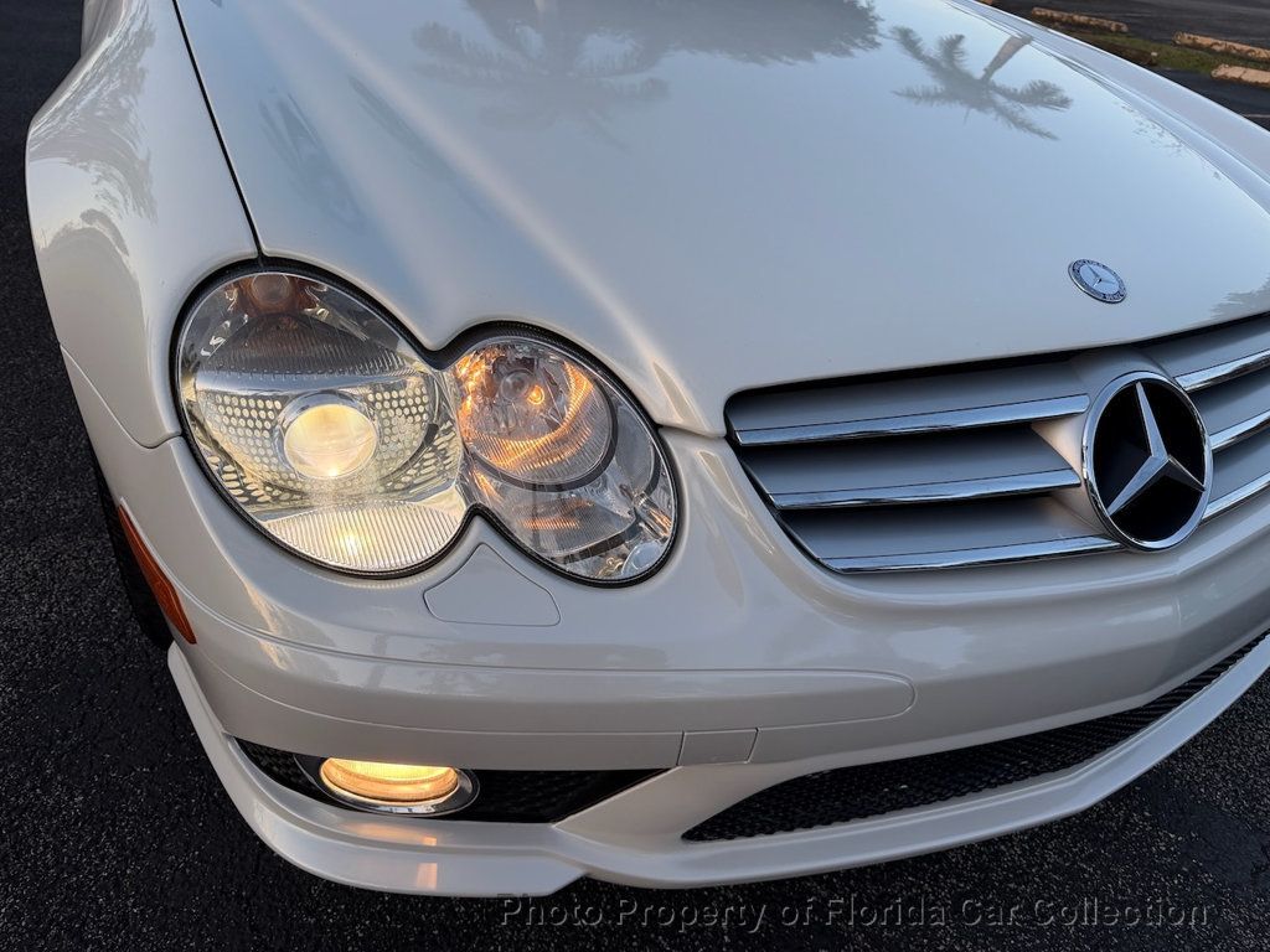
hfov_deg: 71.6
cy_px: 476
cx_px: 635
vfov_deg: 56.8
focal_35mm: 24
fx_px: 881
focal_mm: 6.76
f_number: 1.78
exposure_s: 1/955
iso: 100
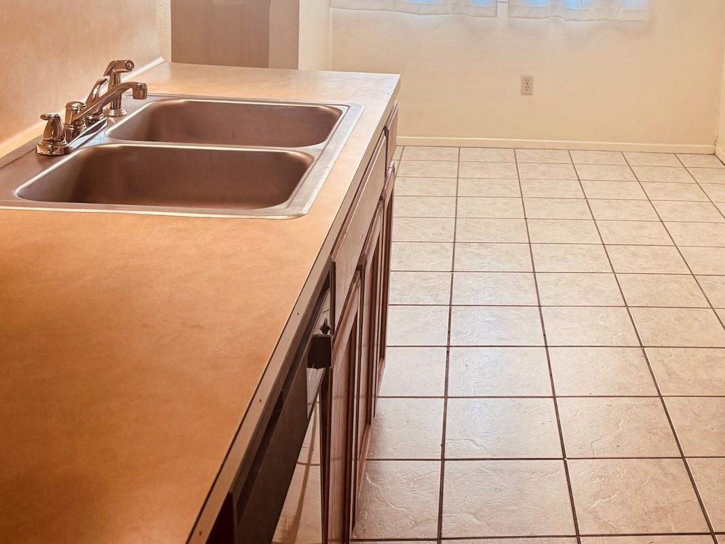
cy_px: 34
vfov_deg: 29.9
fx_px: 963
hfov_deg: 39.7
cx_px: 575
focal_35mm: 46
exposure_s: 1/120
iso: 200
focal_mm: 6.76
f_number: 1.78
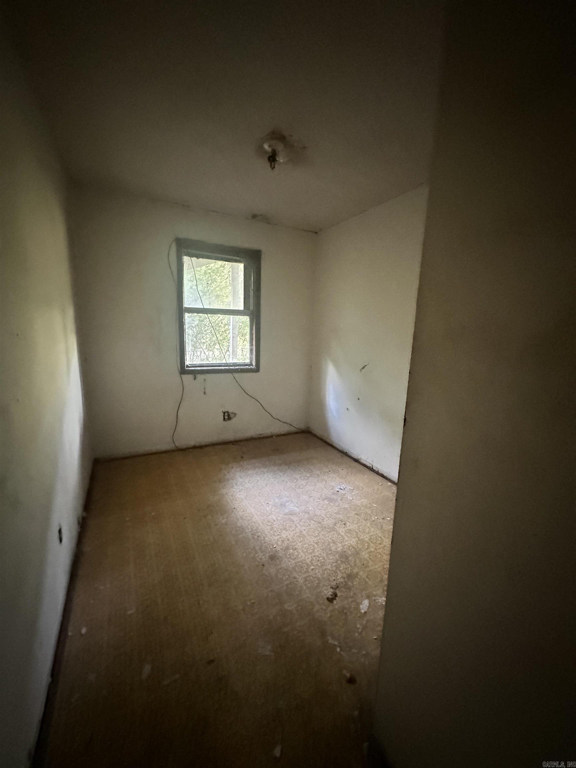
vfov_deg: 102.1
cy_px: 384
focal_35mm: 14
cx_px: 288
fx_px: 311
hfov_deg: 85.7
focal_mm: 2.22
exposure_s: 1/41
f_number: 2.2
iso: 1250
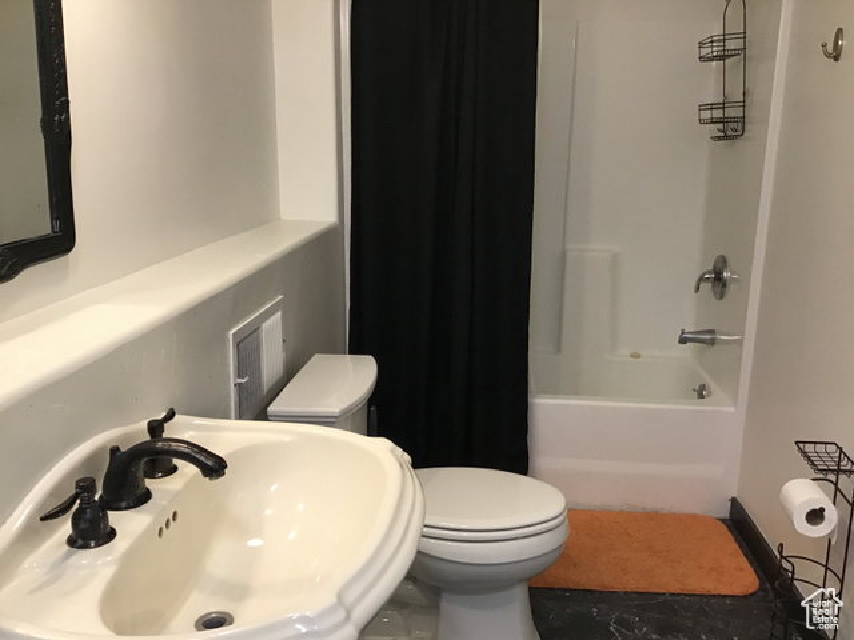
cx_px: 427
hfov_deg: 58.4
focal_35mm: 31
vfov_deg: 45.4
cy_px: 320
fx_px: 765
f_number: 2.4
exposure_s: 1/30
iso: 80
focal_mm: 3.3
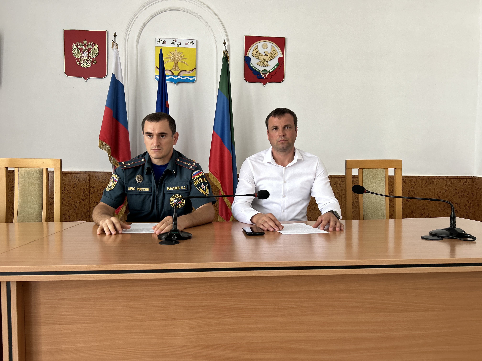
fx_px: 362
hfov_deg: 67.3
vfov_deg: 53.1
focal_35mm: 26
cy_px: 180
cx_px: 241
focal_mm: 5.7
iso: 125
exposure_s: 1/103
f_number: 1.5
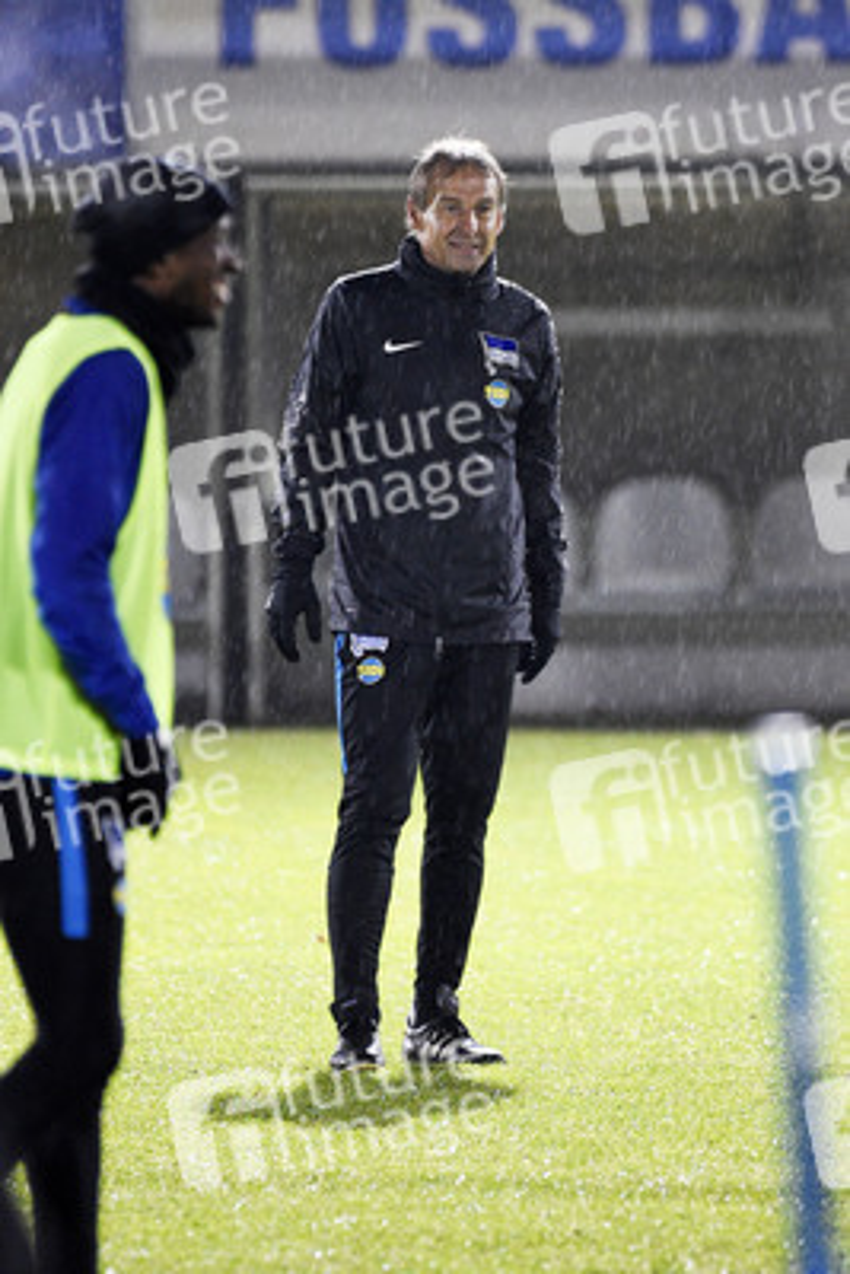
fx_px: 17692
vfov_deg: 4.1
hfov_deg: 2.8
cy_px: 637
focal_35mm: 500
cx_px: 425
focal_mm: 500
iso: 4000
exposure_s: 1/160
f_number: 5.6
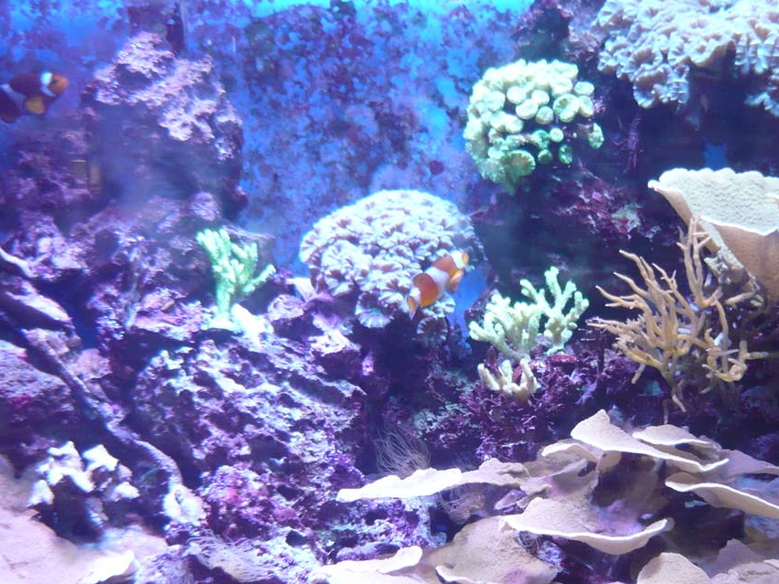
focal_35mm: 62
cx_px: 384
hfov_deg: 31.2
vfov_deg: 23.1
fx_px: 1395
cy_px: 510
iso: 200
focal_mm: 5.5
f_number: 2.8
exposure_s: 1/30
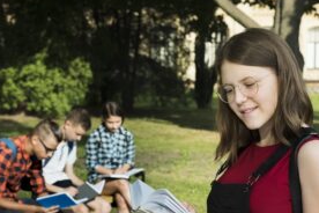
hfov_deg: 26.6
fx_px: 673
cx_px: 178
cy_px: 153
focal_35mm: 76
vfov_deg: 17.9
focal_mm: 50
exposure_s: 1/160
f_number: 6.3
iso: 100
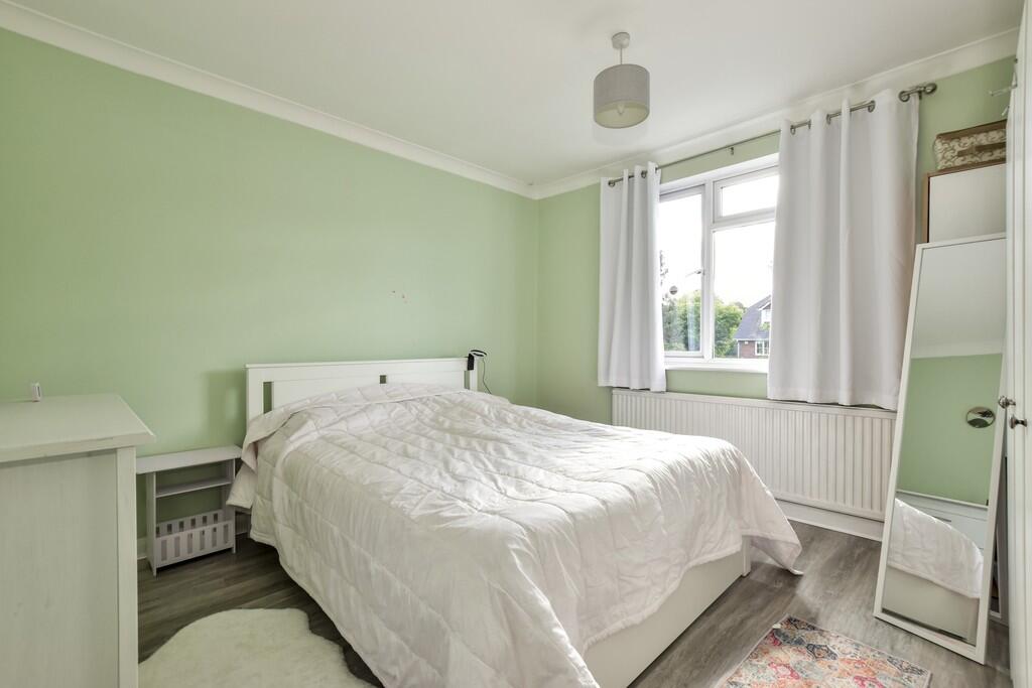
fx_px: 430
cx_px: 516
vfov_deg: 77.3
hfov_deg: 100.4
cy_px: 344
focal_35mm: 15
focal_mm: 10
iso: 640
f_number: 8
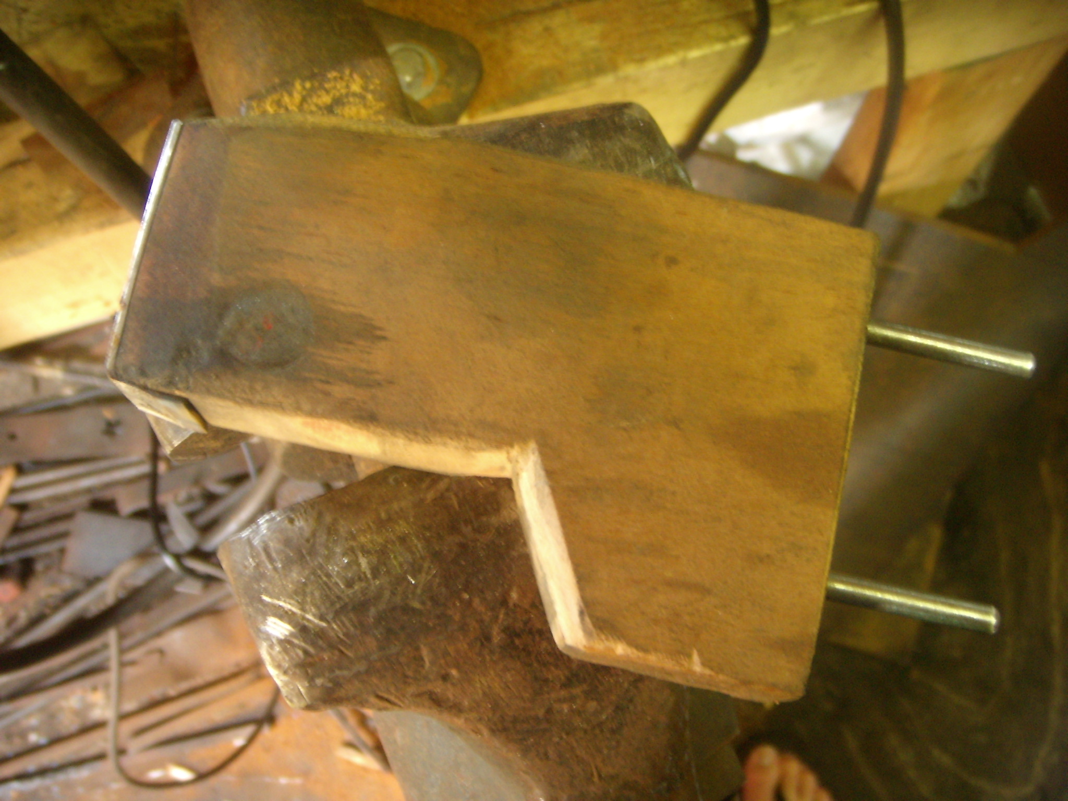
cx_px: 534
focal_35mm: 38
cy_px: 400
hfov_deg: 49.0
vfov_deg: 37.7
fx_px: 1172
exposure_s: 1/4
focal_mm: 6.4
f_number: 3.5
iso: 167
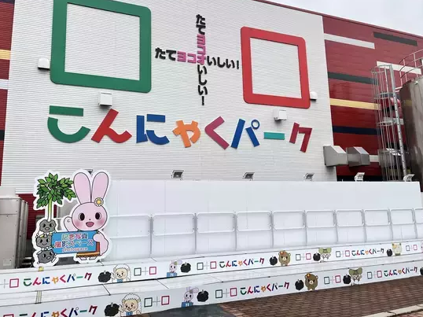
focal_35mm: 29
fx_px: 354
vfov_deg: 48.1
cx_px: 214
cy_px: 142
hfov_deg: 61.7
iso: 40
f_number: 1.6
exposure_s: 1/210
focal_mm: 5.1
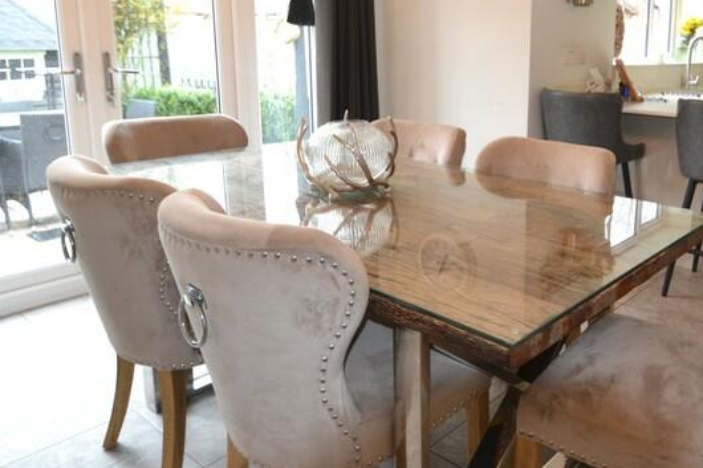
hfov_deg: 59.7
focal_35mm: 29
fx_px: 566
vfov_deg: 43.8
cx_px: 541
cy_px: 131
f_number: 4
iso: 400
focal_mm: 10
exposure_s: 1/60
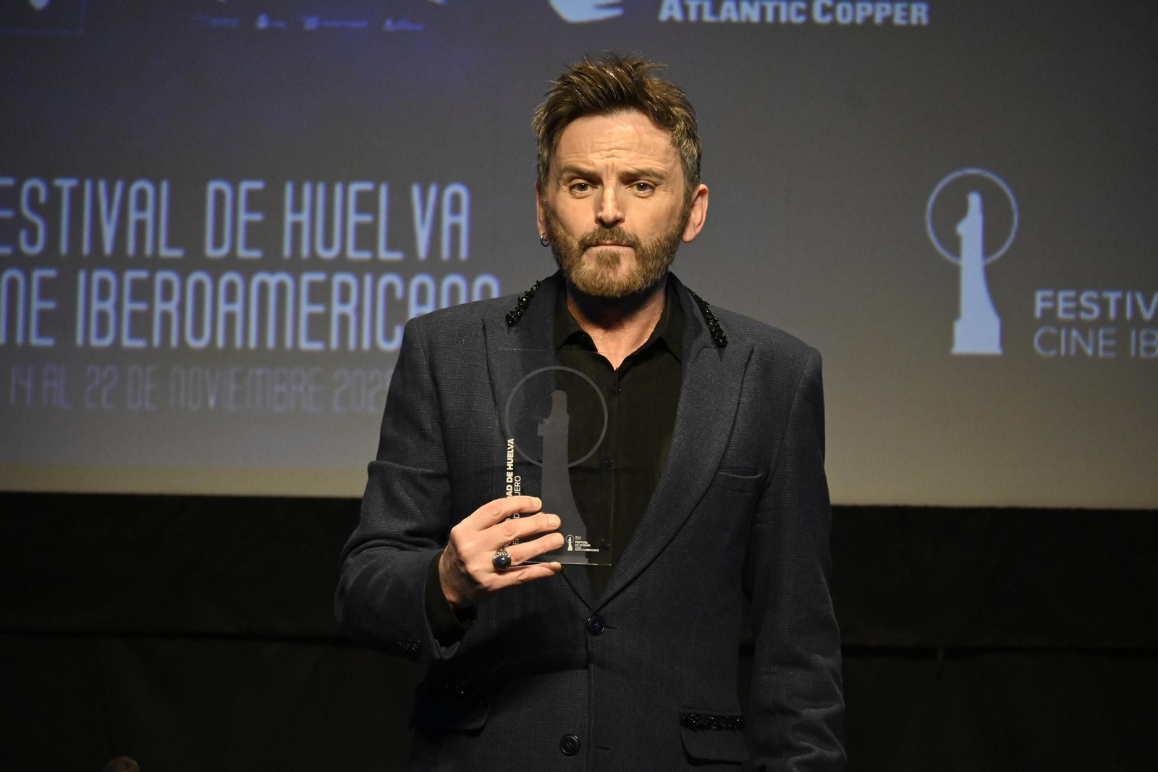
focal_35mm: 300
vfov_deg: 4.6
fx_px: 9647
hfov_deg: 6.9
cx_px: 579
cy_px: 386
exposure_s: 1/200
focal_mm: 200
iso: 4000
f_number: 6.3
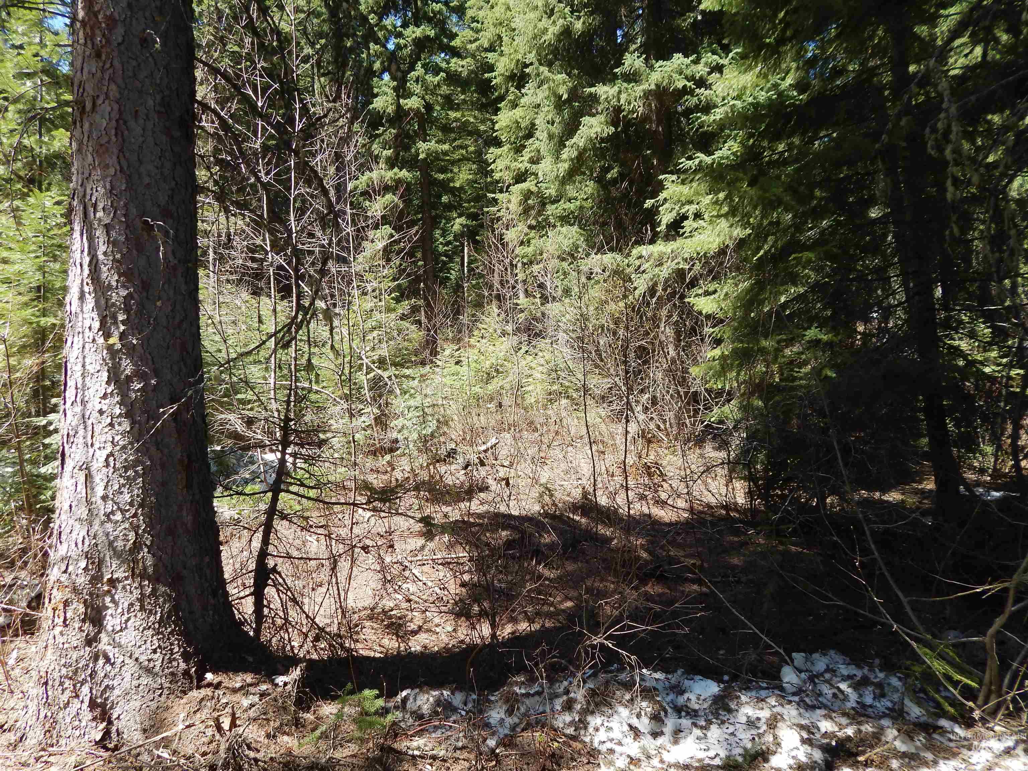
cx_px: 514
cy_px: 386
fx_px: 683
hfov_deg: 73.9
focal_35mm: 23
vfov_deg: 58.9
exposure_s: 1/320
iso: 125
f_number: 3
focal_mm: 4
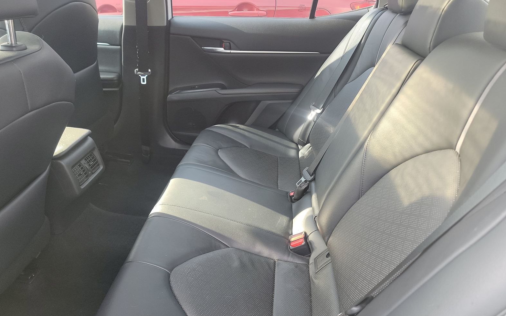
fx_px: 358
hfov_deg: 70.4
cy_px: 183
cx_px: 252
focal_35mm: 26
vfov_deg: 47.4
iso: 82
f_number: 1.8
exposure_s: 1/59
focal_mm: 6.7
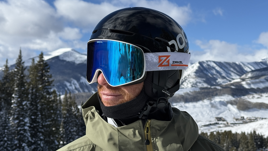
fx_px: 377
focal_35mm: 53
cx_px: 132
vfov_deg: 22.6
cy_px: 53
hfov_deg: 39.2
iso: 80
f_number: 1.78
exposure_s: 1/6024
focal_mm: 6.76
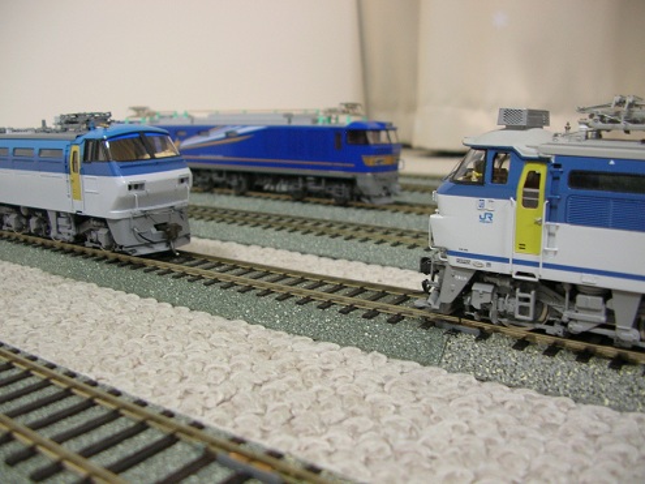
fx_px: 652
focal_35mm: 35
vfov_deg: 40.7
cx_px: 322
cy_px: 242
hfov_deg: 52.6
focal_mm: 5.8
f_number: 2.8
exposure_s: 1/5.7
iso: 73
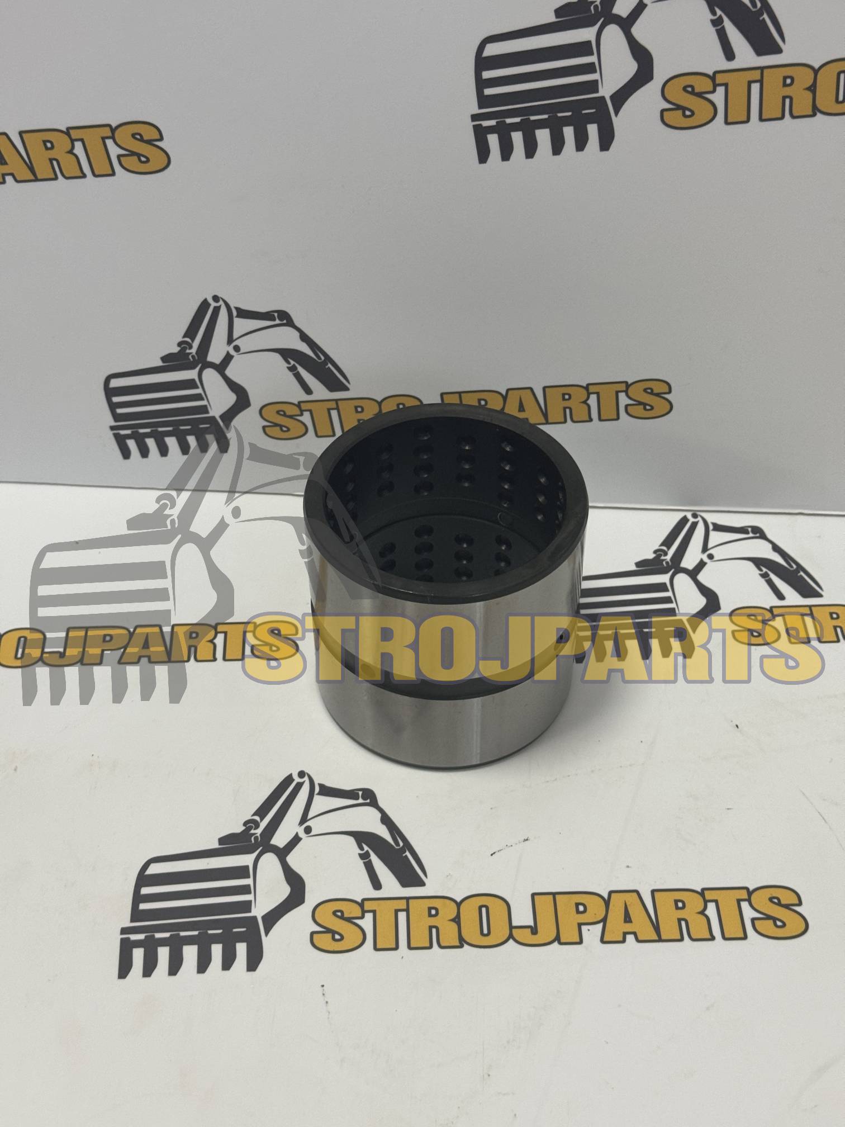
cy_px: 564
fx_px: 1562
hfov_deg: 30.3
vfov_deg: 39.7
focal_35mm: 48
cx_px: 422
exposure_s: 1/50
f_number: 1.78
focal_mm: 6.86
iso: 160
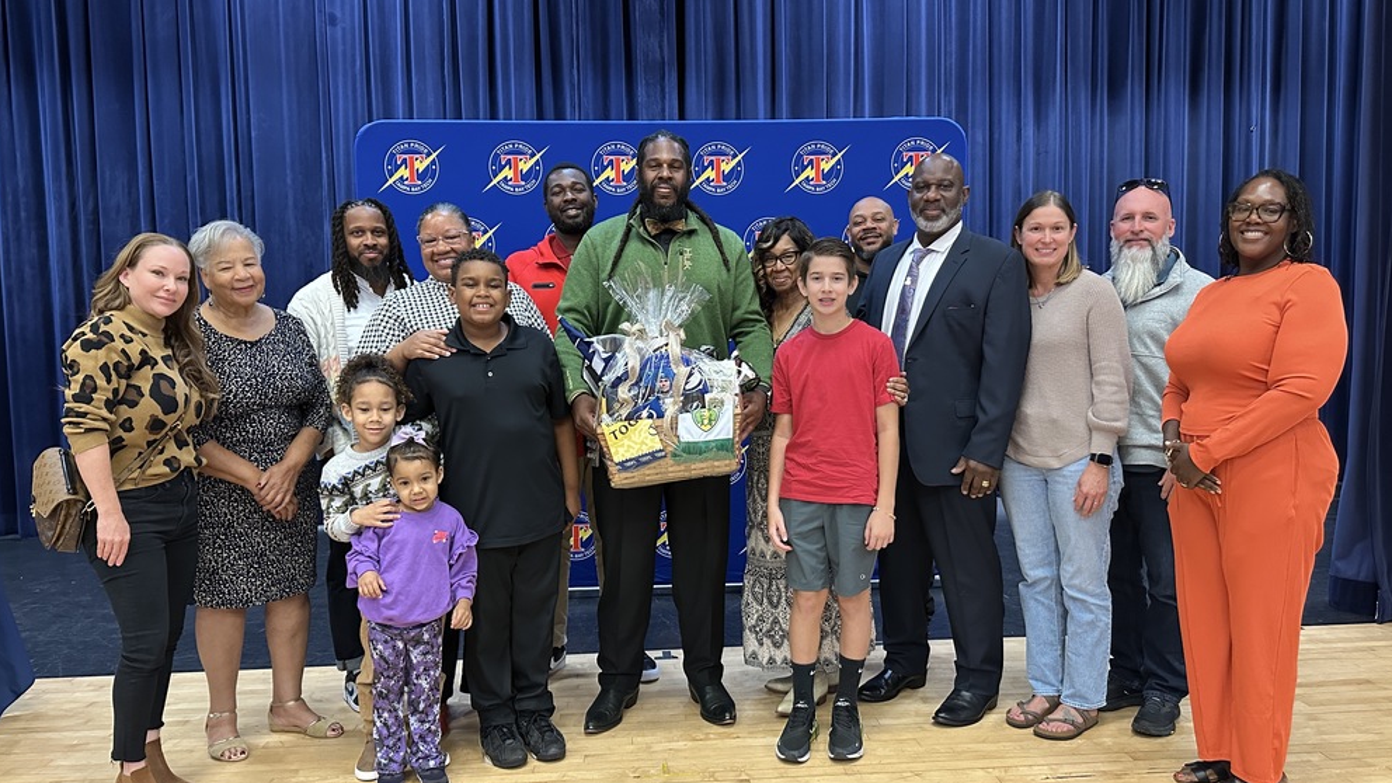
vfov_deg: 42.9
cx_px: 711
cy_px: 422
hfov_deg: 69.9
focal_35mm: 27
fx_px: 997
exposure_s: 1/60
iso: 640
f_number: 1.78
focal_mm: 6.86
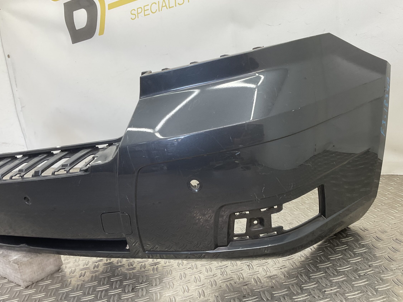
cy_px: 163
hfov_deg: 55.2
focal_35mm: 33
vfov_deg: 42.9
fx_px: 384
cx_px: 226
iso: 32
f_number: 1.8
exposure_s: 1/120
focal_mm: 3
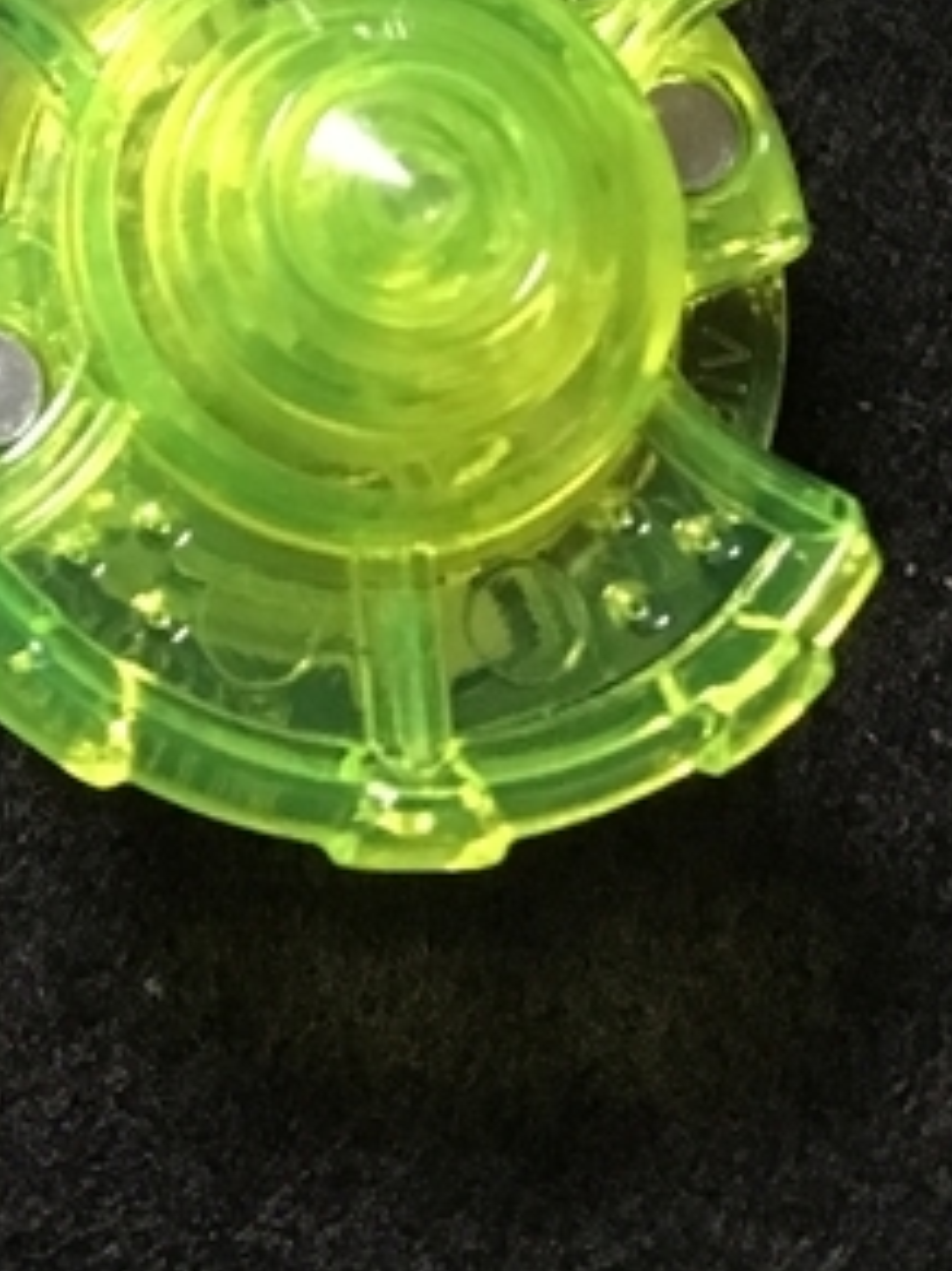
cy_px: -555
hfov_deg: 13.5
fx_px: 3743
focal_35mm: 102
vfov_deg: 17.6
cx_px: -528
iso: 250
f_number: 2.2
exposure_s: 1/30
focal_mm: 4.15
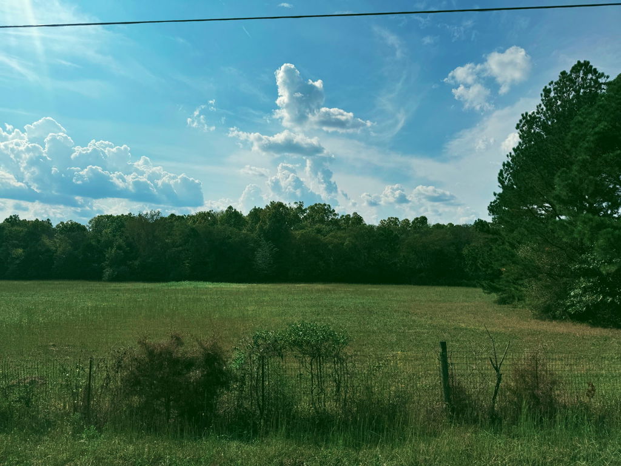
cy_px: 233
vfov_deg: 56.8
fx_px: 431
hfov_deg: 71.6
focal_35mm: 24
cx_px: 310
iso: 80
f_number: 1.78
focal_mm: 6.76
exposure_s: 1/15152
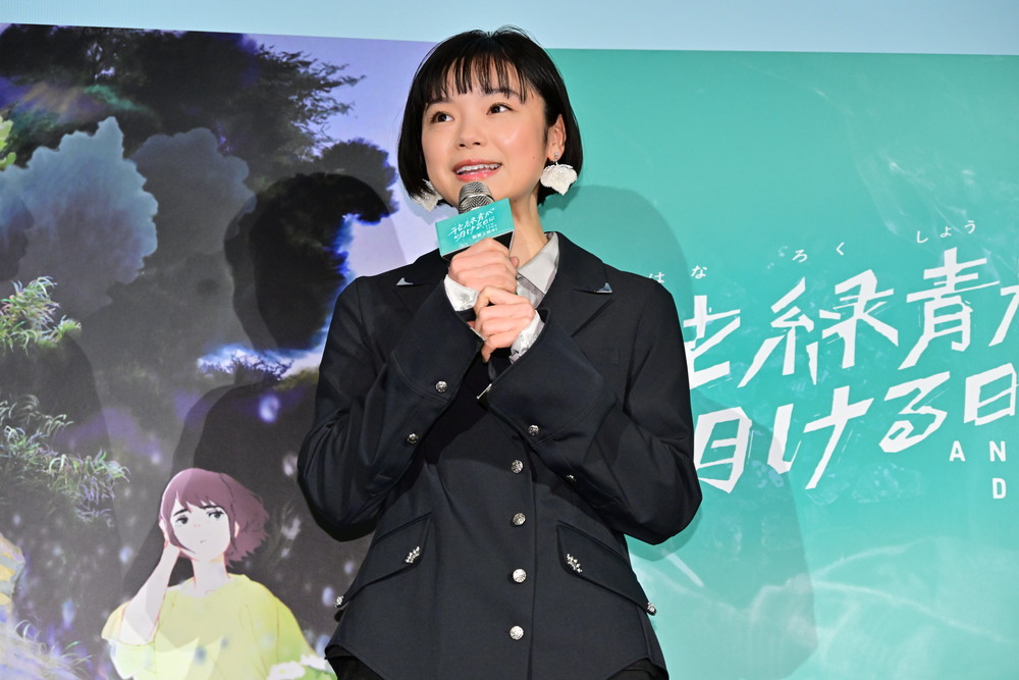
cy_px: 340
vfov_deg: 14.0
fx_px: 2774
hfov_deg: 20.8
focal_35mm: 98
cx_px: 510
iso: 3200
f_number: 6.3
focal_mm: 98
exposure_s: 1/200
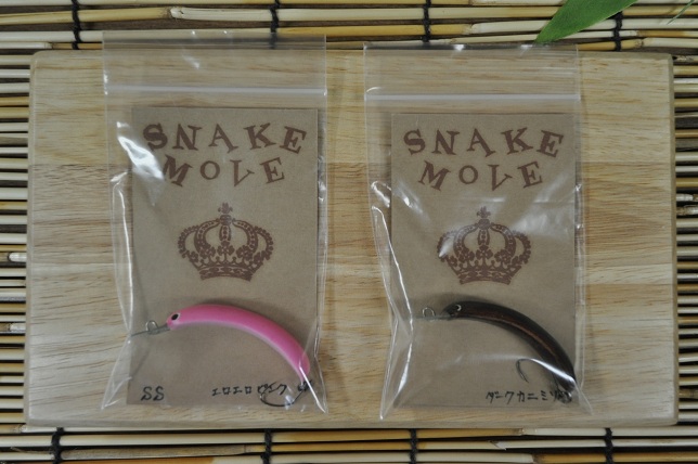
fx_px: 639
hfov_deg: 57.3
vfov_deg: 39.9
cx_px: 349
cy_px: 232
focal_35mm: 33
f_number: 5
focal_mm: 22
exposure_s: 1/60
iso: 800
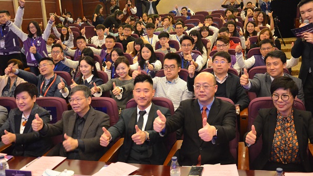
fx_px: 315
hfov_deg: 52.8
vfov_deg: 31.1
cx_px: 158
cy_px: 74
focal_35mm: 38
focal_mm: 24
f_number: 4
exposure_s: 1/60
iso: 4000
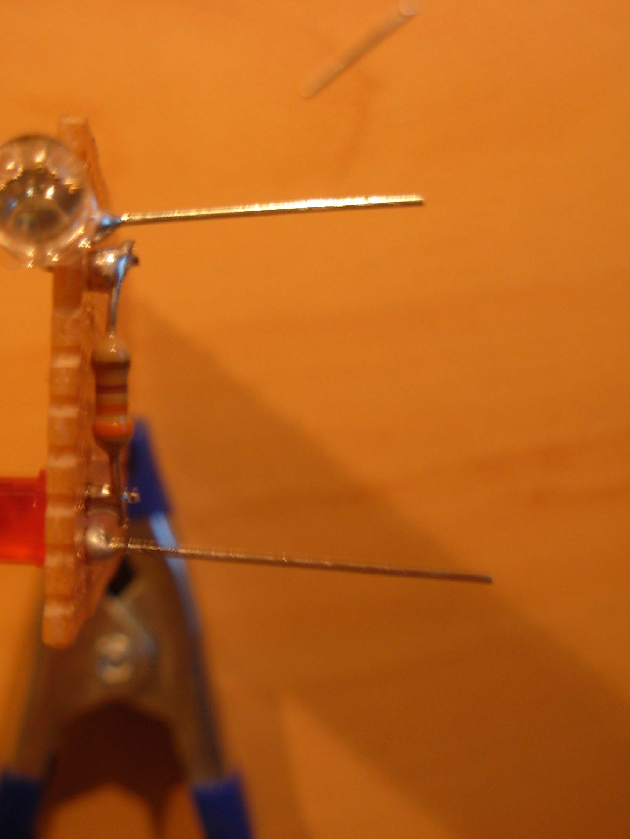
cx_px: 224
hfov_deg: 28.4
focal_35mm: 51
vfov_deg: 37.5
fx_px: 1237
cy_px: 418
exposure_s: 1/4
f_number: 2.9
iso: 81
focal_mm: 6.3
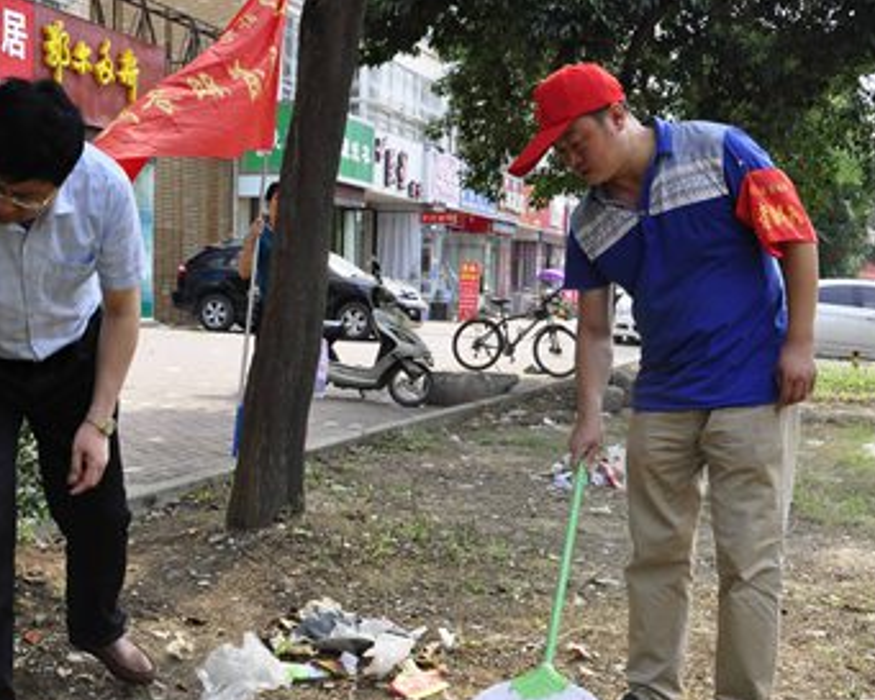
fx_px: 1269
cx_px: 336
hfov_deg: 37.8
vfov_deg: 30.7
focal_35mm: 49
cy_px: 453
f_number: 10
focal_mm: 22
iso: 800
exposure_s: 1/400
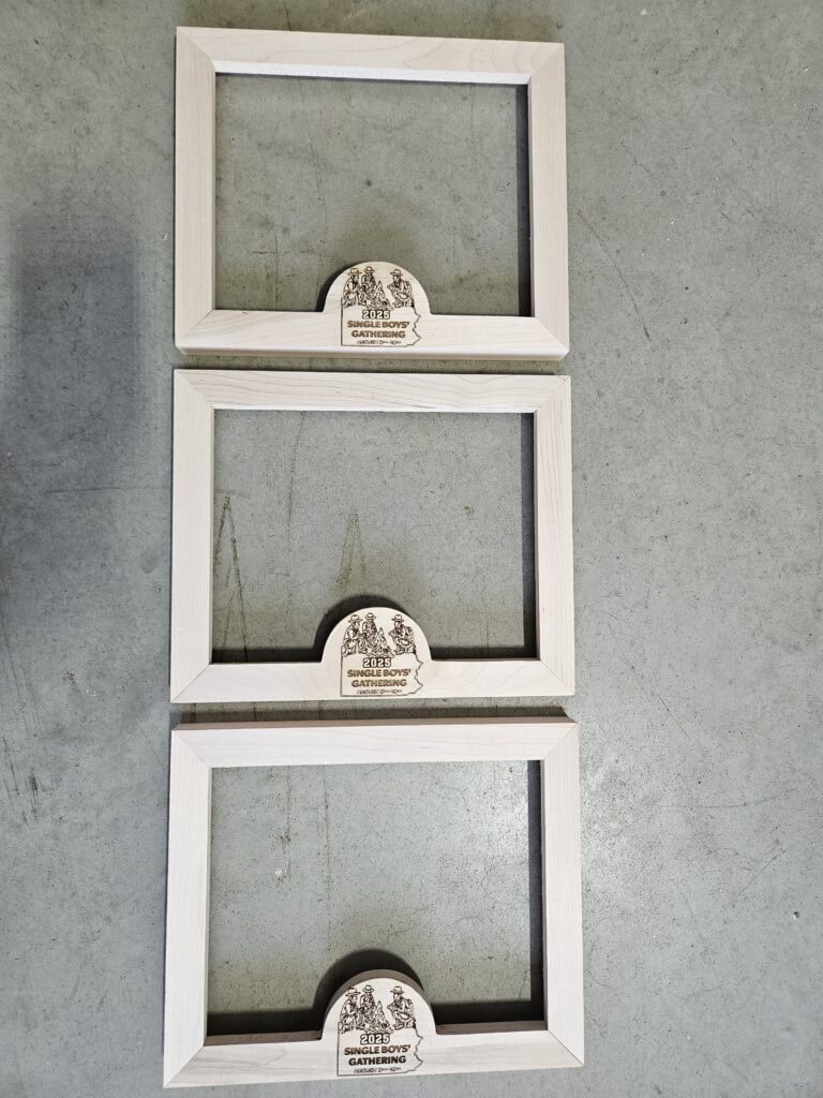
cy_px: 549
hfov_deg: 58.9
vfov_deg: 73.9
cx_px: 412
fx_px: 729
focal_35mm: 23
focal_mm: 5.4
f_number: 1.8
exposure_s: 1/359
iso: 160
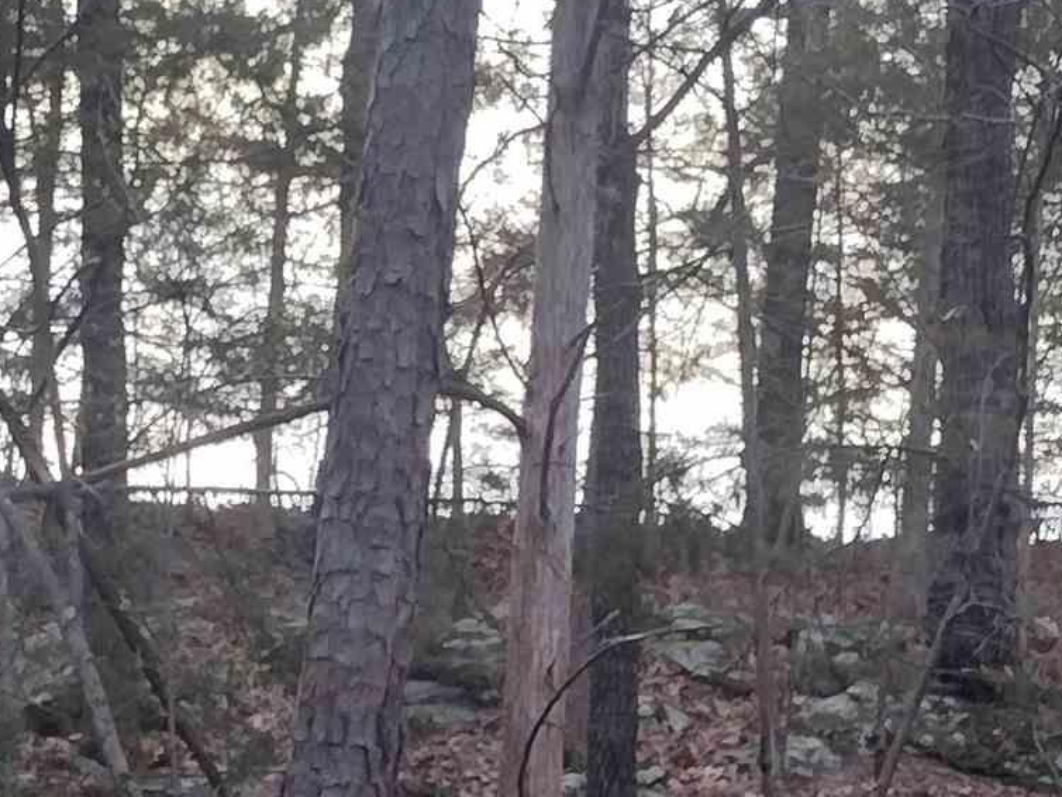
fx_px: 3376
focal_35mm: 110
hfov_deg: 17.9
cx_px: 452
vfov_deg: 13.1
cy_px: 1000
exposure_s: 1/218
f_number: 1.7
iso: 100
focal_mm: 4.71
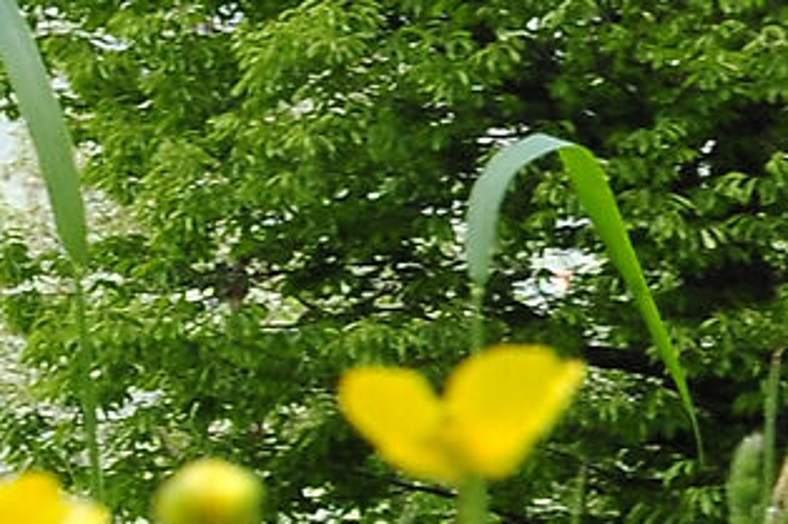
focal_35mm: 237
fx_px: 5185
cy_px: 337
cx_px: -1669
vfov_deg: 5.8
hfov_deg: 7.5
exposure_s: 1/30
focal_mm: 31
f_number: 18
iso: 800
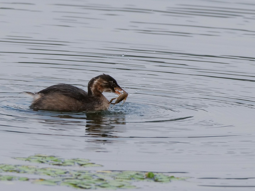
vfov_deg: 1.9
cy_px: 96
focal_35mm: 800
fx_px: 5894
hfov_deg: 2.5
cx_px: 128
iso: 400
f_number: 8
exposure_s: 1/320
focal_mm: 400
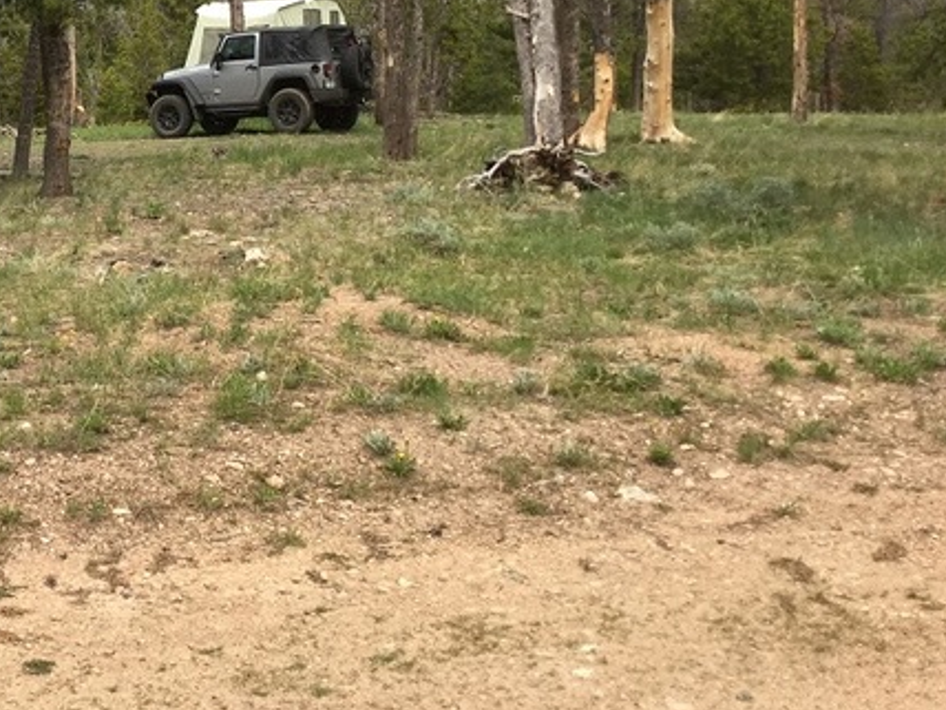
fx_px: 1585
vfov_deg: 24.6
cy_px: 91
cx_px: 77
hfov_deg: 31.5
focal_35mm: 58
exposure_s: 1/120
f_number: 2.4
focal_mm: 3.3
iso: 40
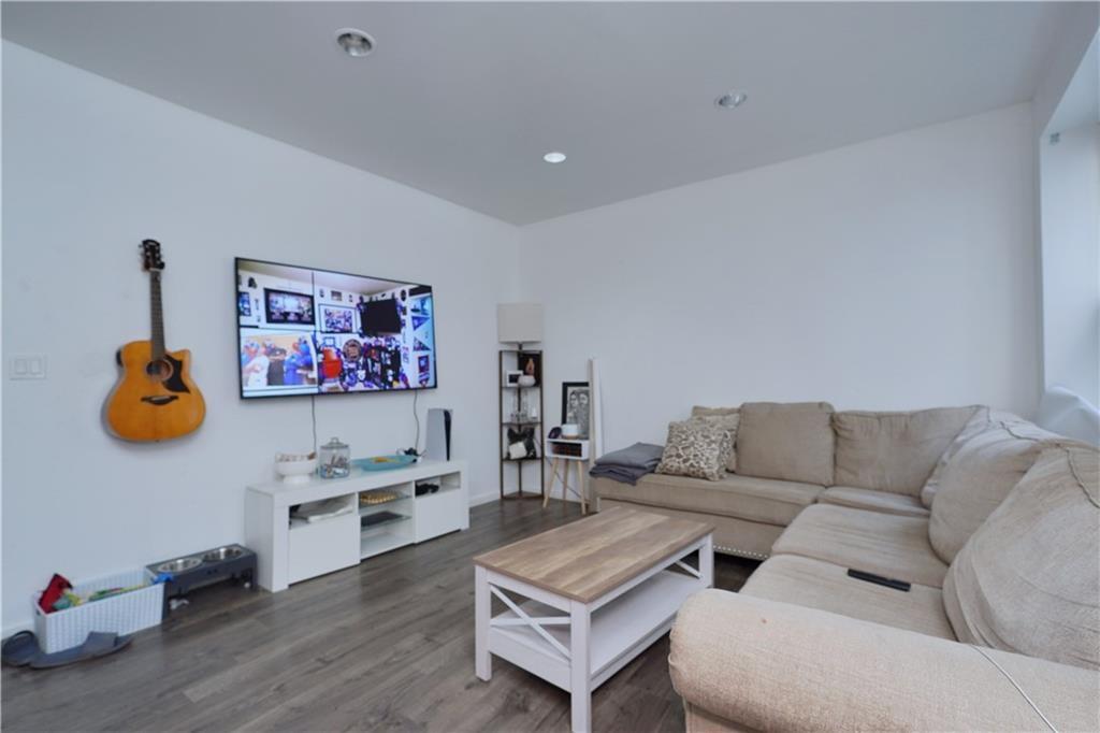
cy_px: 366
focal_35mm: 16
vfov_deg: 72.0
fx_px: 504
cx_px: 550
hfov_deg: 95.0
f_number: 2.8
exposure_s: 1/60
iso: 100
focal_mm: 11
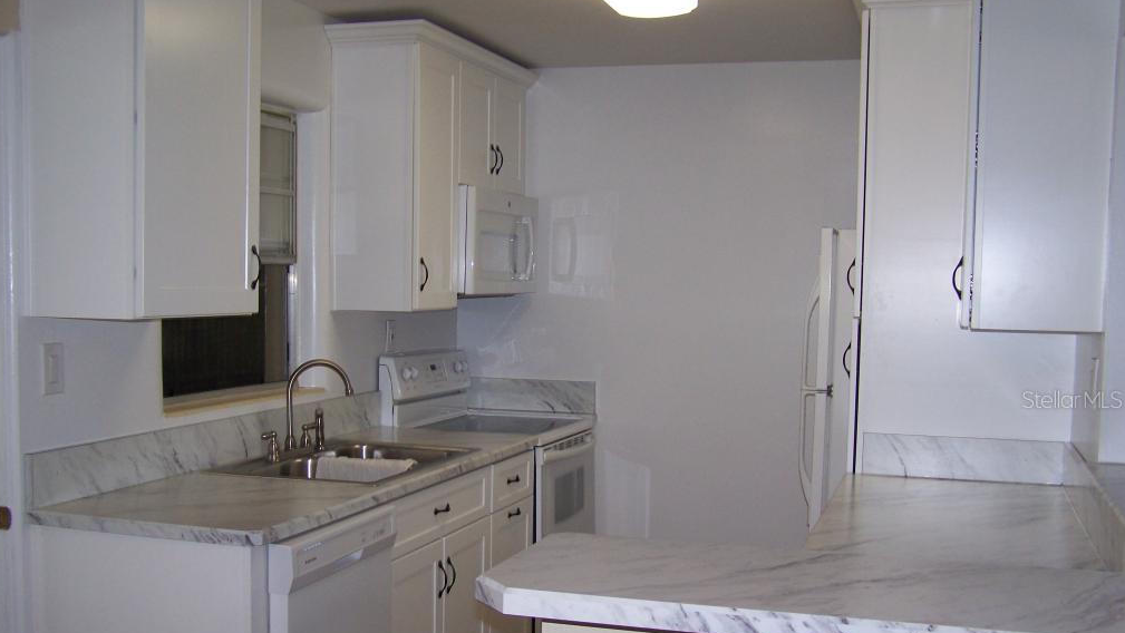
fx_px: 1253
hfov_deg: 48.3
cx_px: 556
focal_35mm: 42
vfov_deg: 28.3
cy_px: 399
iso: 80
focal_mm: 6.3
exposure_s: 1/60
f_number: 2.8
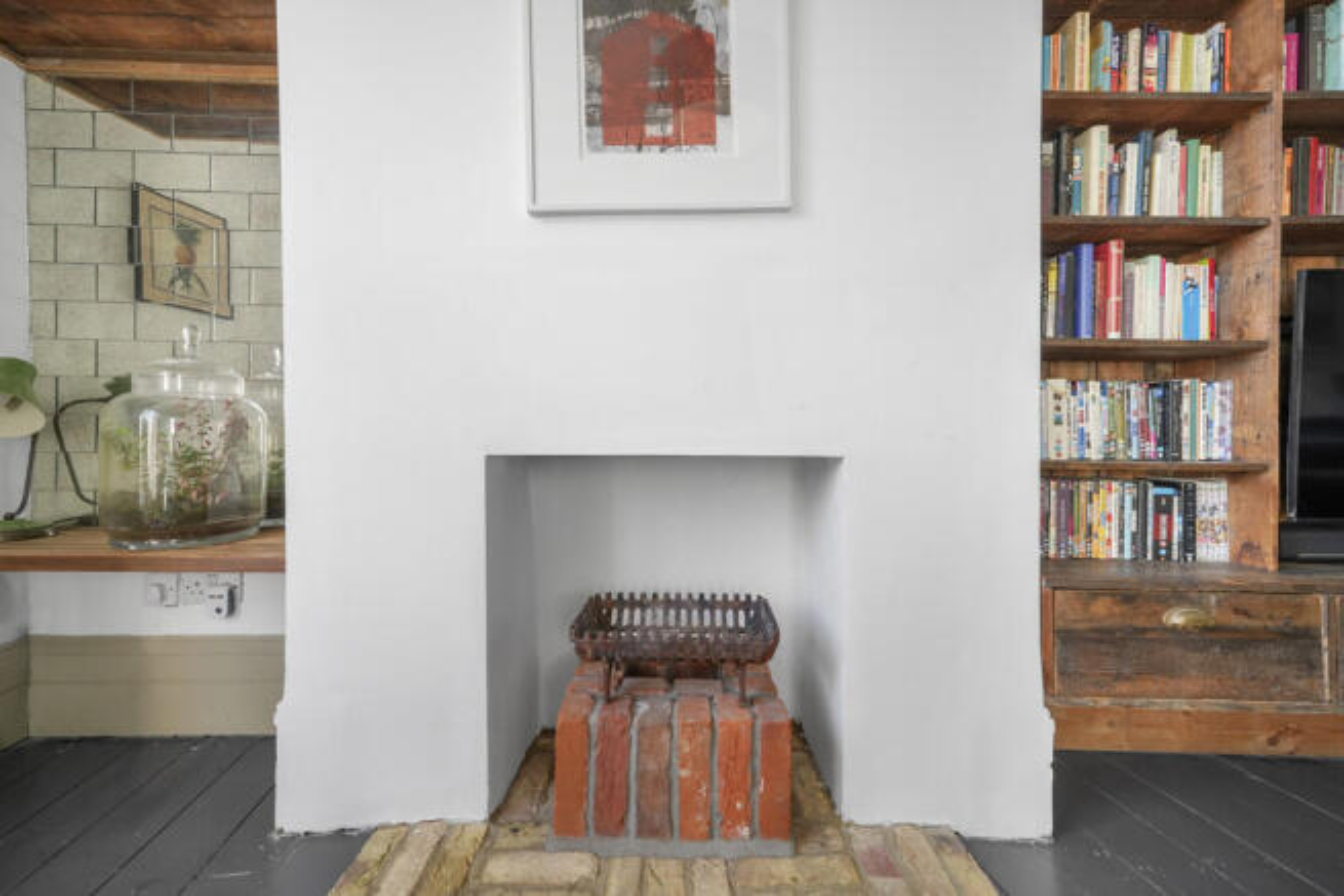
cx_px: 672
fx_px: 523
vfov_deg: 81.2
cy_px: 448
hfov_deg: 104.2
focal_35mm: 14
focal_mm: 14
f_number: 8
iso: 800
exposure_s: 1/40
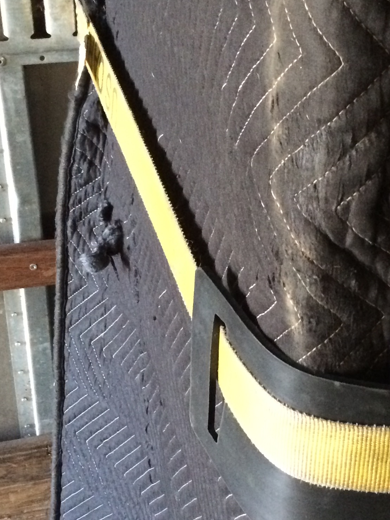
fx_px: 991
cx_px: 239
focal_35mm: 66
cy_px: 282
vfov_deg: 29.4
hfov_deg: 22.2
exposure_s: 1/15
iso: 500
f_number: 2.2
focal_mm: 4.12
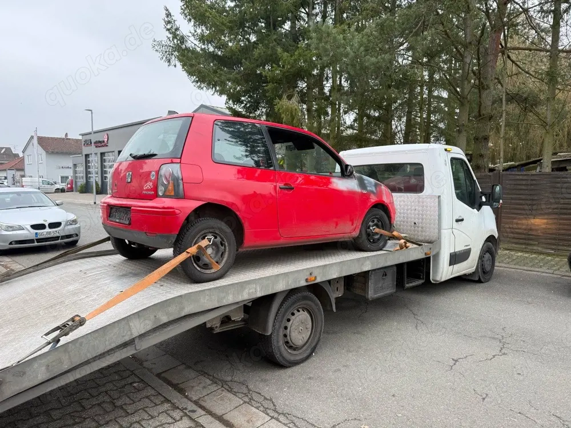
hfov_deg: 71.6
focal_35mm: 24
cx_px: 286
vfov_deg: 56.8
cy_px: 214
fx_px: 396
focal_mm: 6.76
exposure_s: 1/129
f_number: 1.78
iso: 64
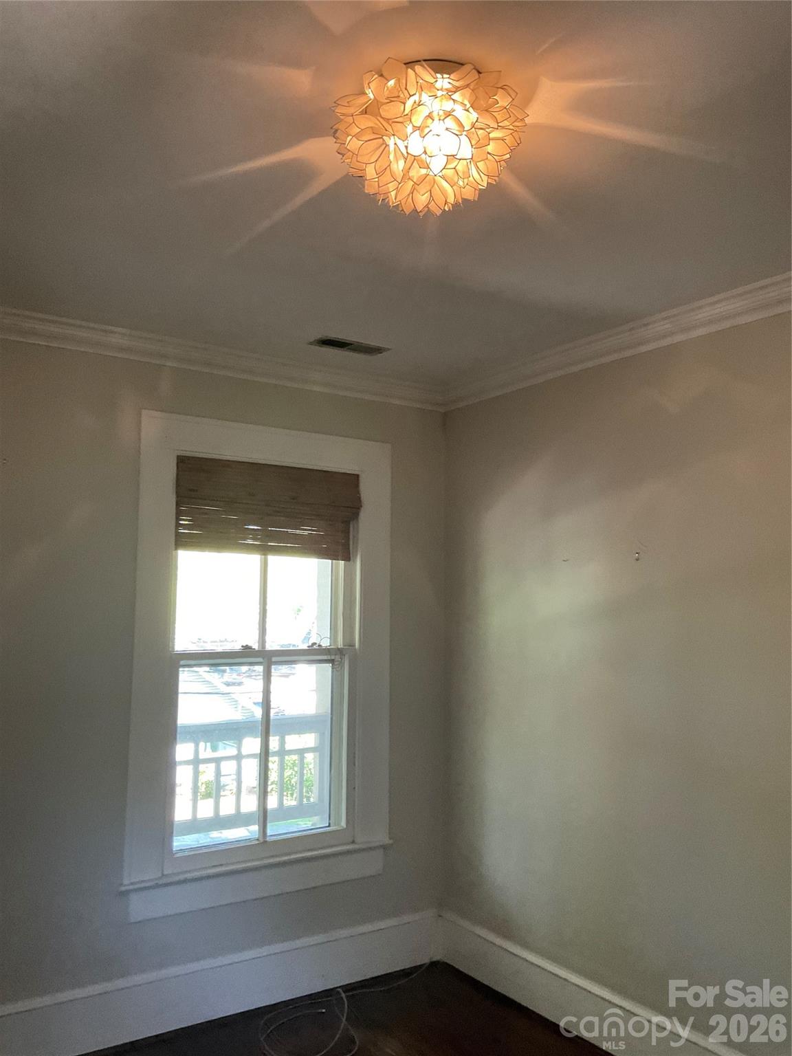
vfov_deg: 61.7
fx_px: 885
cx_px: 396
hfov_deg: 48.2
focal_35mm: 29
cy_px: 528
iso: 160
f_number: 1.8
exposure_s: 1/60
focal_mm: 3
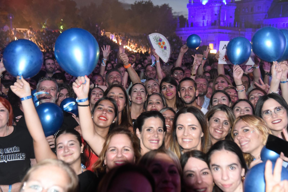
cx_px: 144
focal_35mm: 42
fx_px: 336
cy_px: 96
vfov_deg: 31.9
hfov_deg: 46.4
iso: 4000
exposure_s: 1/25
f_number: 4
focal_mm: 42
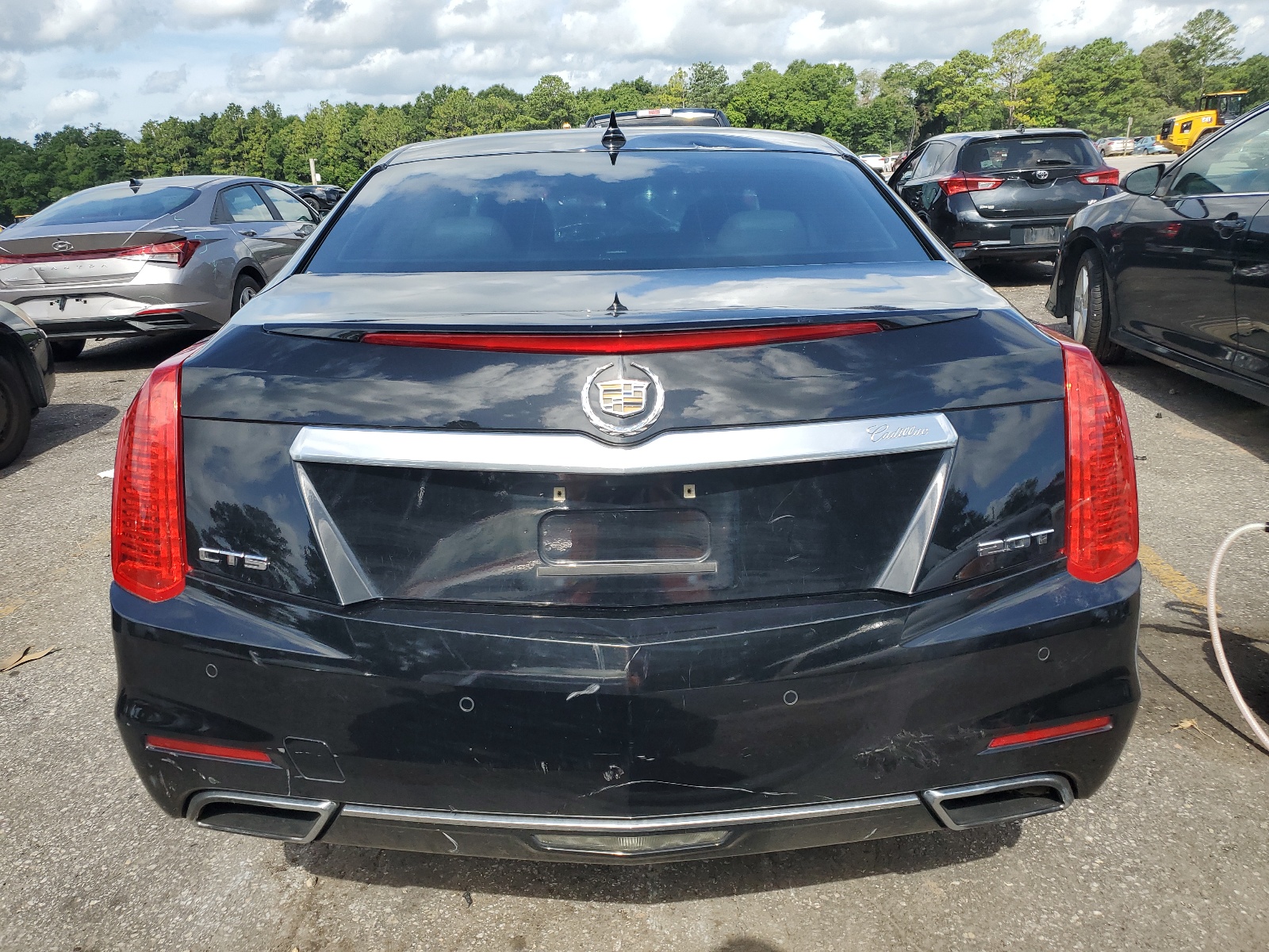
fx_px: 953
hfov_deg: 67.3
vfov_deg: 53.1
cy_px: 476
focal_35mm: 26
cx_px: 634
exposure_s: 1/2500
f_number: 1.5
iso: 50
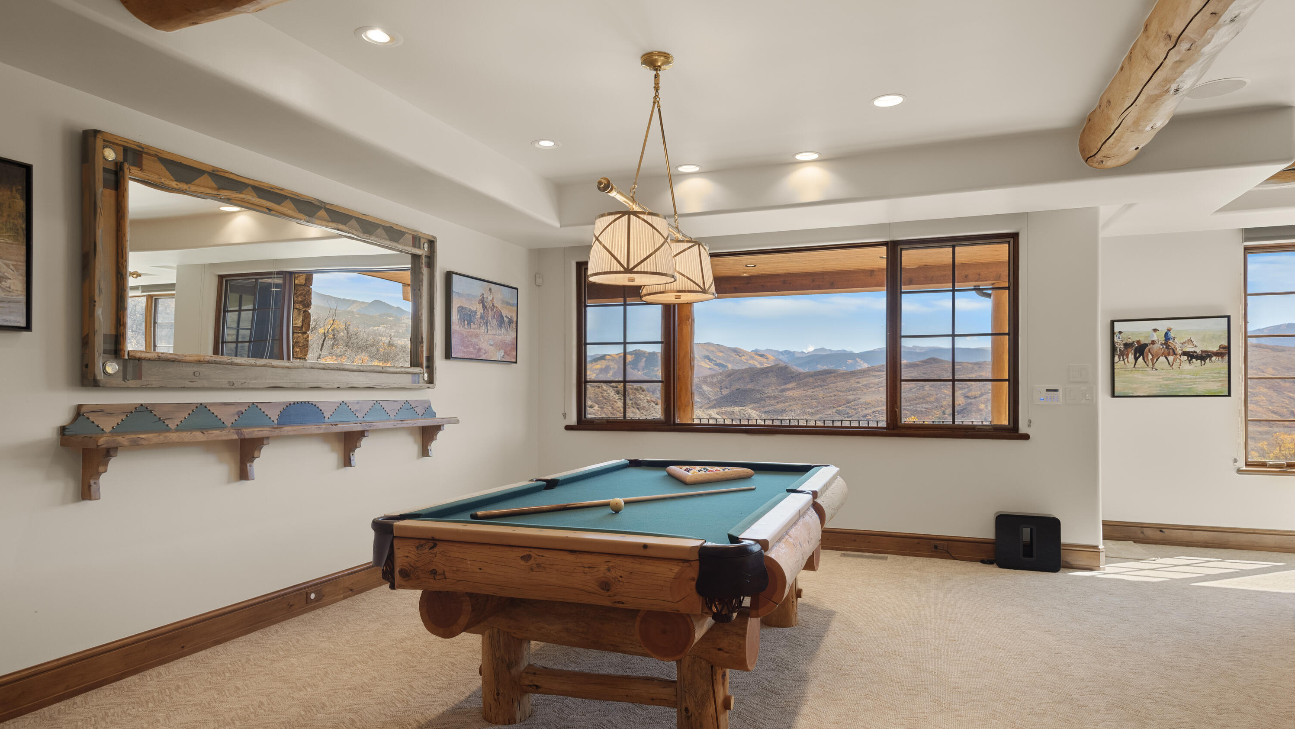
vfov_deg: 53.5
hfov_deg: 83.8
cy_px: 397
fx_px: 721
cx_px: 648
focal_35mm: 21
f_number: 7.1
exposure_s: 1/4
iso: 400
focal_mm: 20
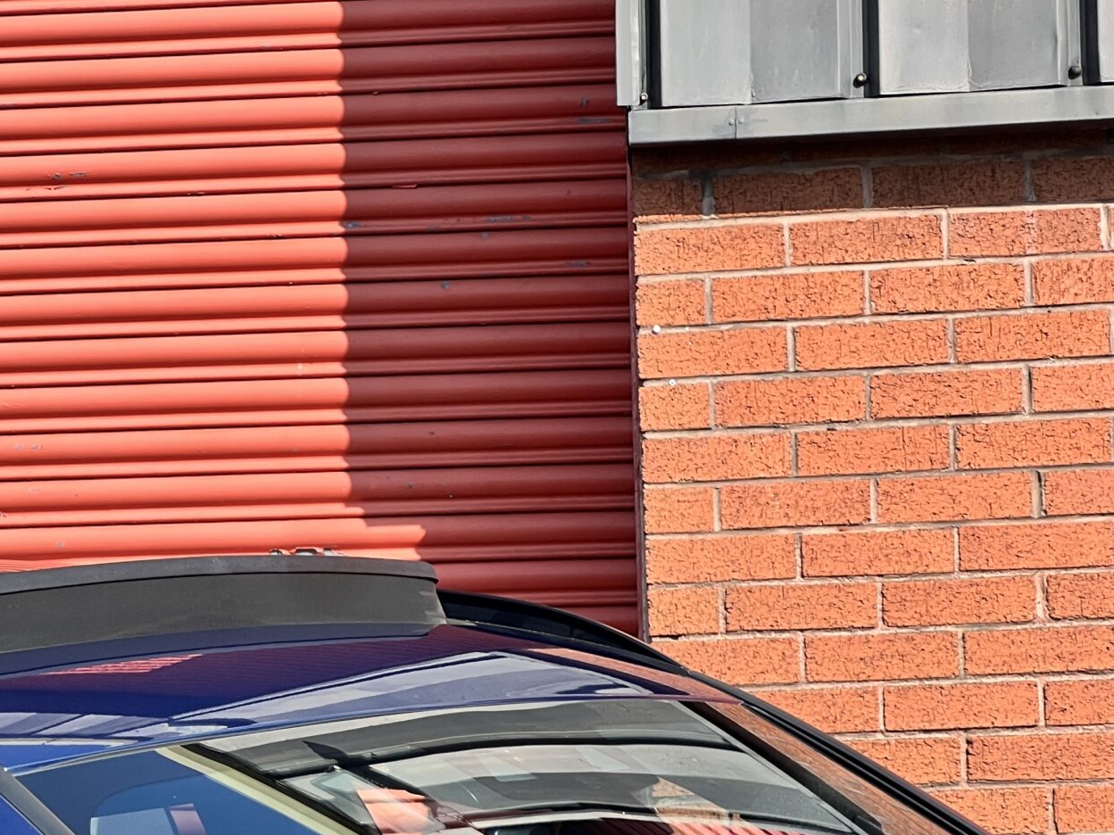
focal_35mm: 158
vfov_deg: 9.3
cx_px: 137
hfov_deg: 12.4
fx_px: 5085
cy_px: 790
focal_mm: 9
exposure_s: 1/253
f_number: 2.8
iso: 32
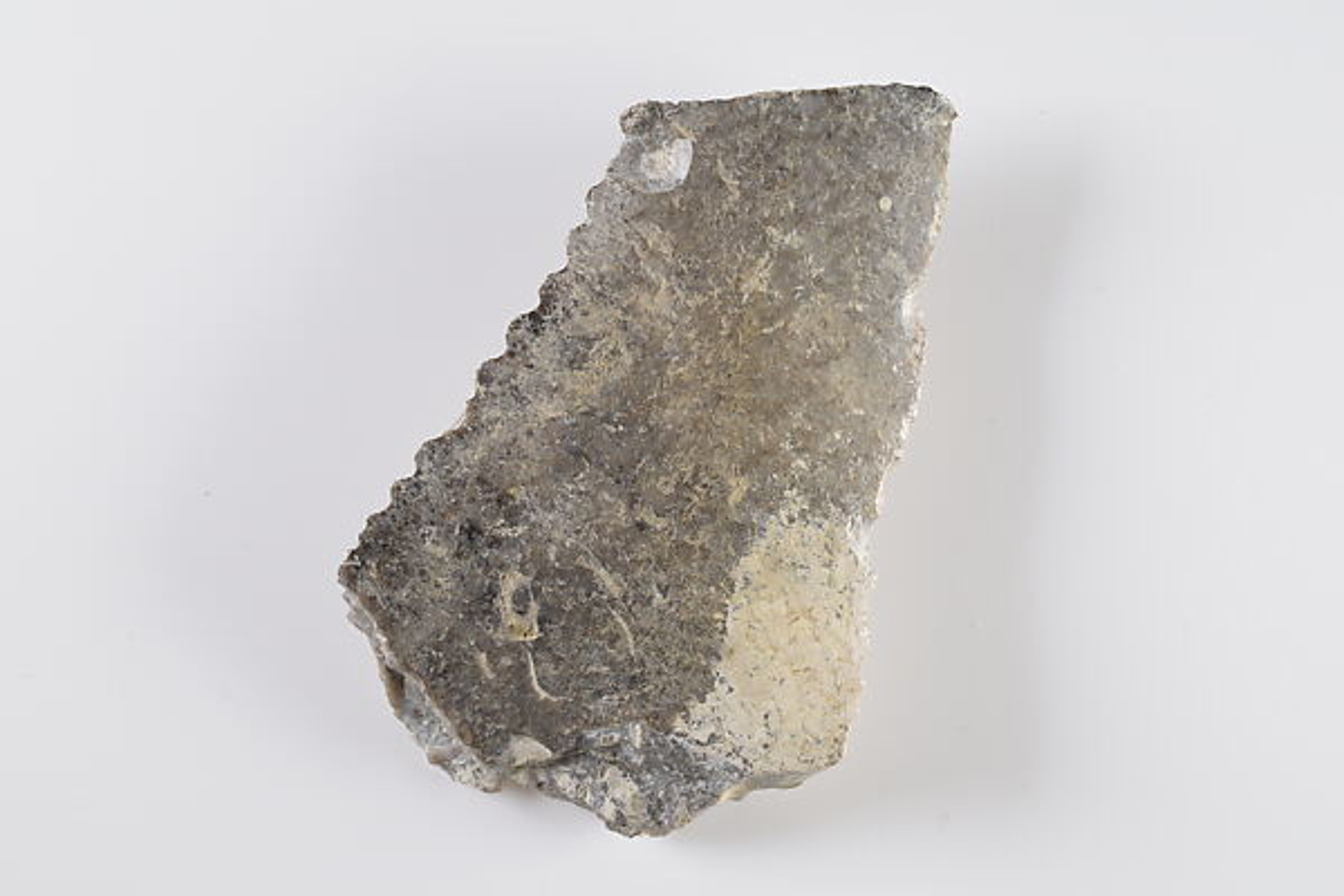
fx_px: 2240
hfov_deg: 33.4
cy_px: 448
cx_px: 672
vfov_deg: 22.6
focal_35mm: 60
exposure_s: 1/20
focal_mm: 40
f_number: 16
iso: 125
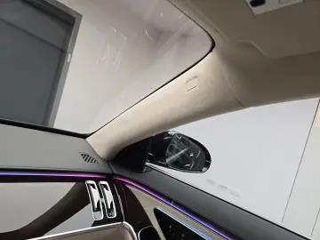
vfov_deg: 58.9
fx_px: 213
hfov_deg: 73.9
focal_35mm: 23
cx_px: 160
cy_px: 120
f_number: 1.7
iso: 125
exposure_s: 1/100
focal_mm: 6.3
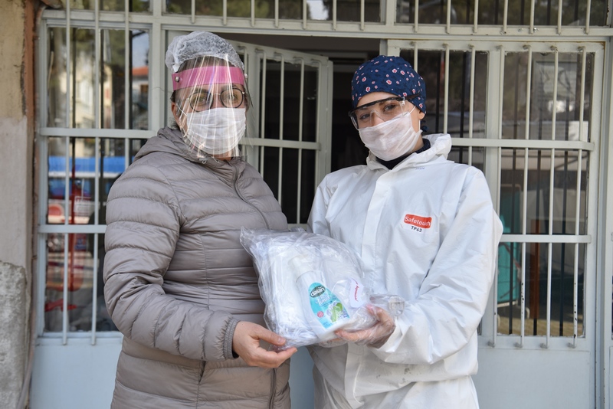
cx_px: 306
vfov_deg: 28.1
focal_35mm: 48
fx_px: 818
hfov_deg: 41.1
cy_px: 204
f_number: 5
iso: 160
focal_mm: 48
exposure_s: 1/200
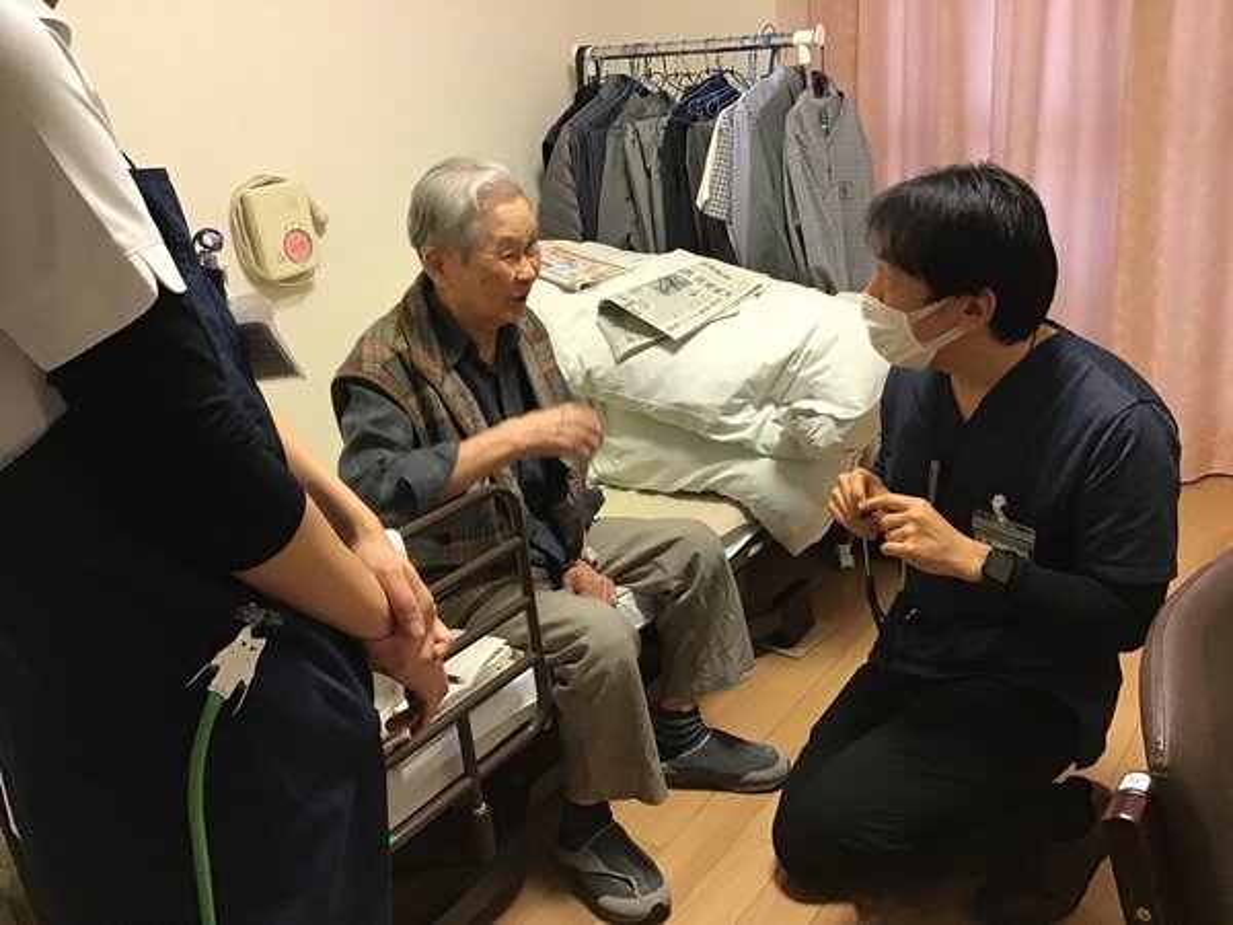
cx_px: 616
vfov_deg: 45.4
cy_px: 462
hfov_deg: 58.4
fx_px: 1104
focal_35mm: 31
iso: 200
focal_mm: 3.3
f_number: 2.4
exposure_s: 1/30
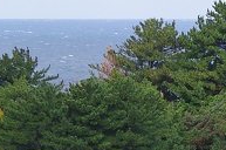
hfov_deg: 3.6
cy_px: 327
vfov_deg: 2.4
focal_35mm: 573
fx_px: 3591
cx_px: 500
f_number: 8
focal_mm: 60
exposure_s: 1/160
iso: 200
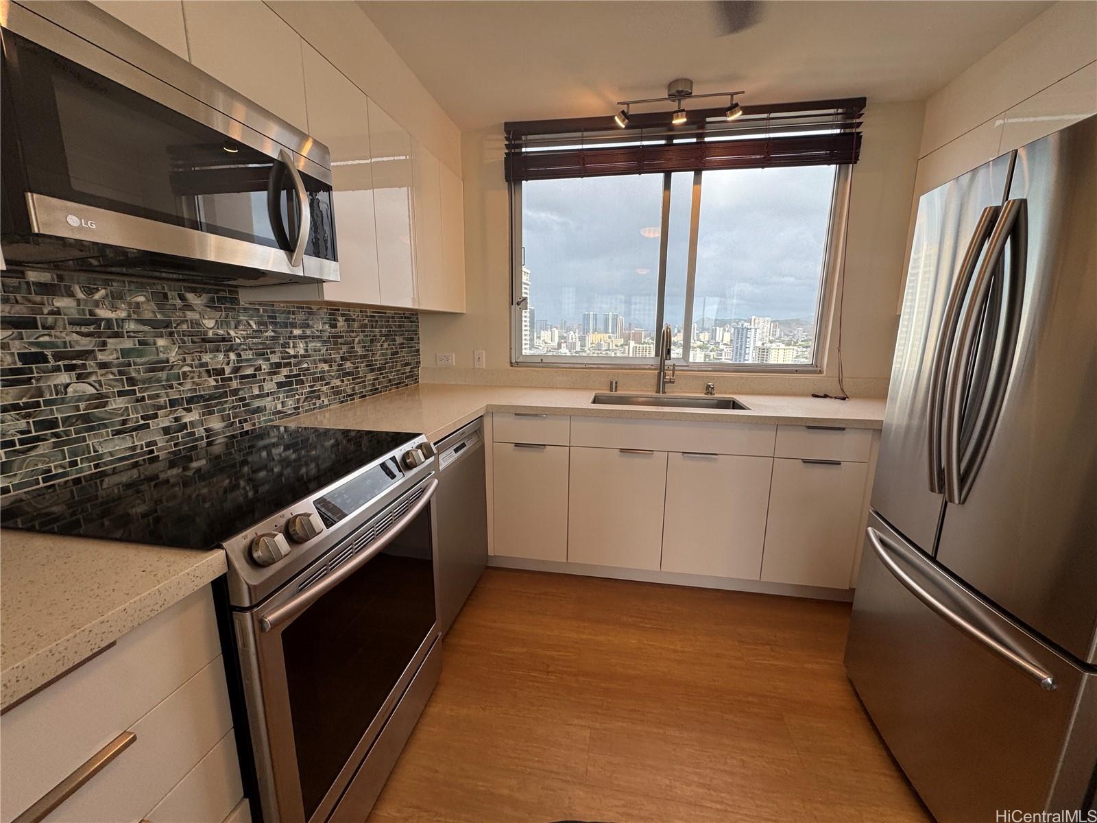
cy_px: 412
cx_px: 548
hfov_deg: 102.1
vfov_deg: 85.7
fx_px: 444
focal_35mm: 14
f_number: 2.2
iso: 40
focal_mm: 2.22
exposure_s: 1/159
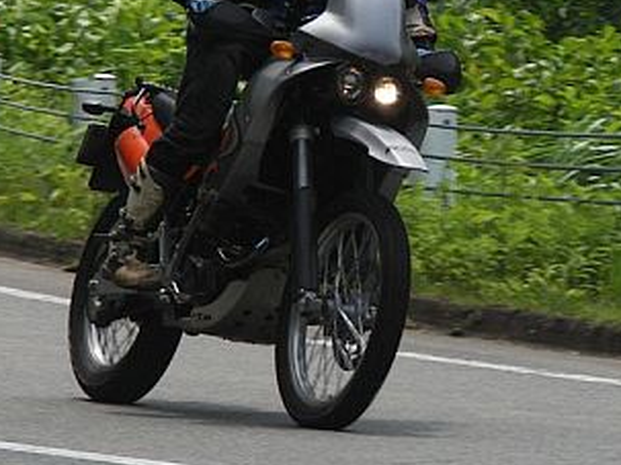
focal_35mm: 422
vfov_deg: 3.5
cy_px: 74
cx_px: 416
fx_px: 7568
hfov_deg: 4.7
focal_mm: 50.8
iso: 50
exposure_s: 1/400
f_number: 4.5
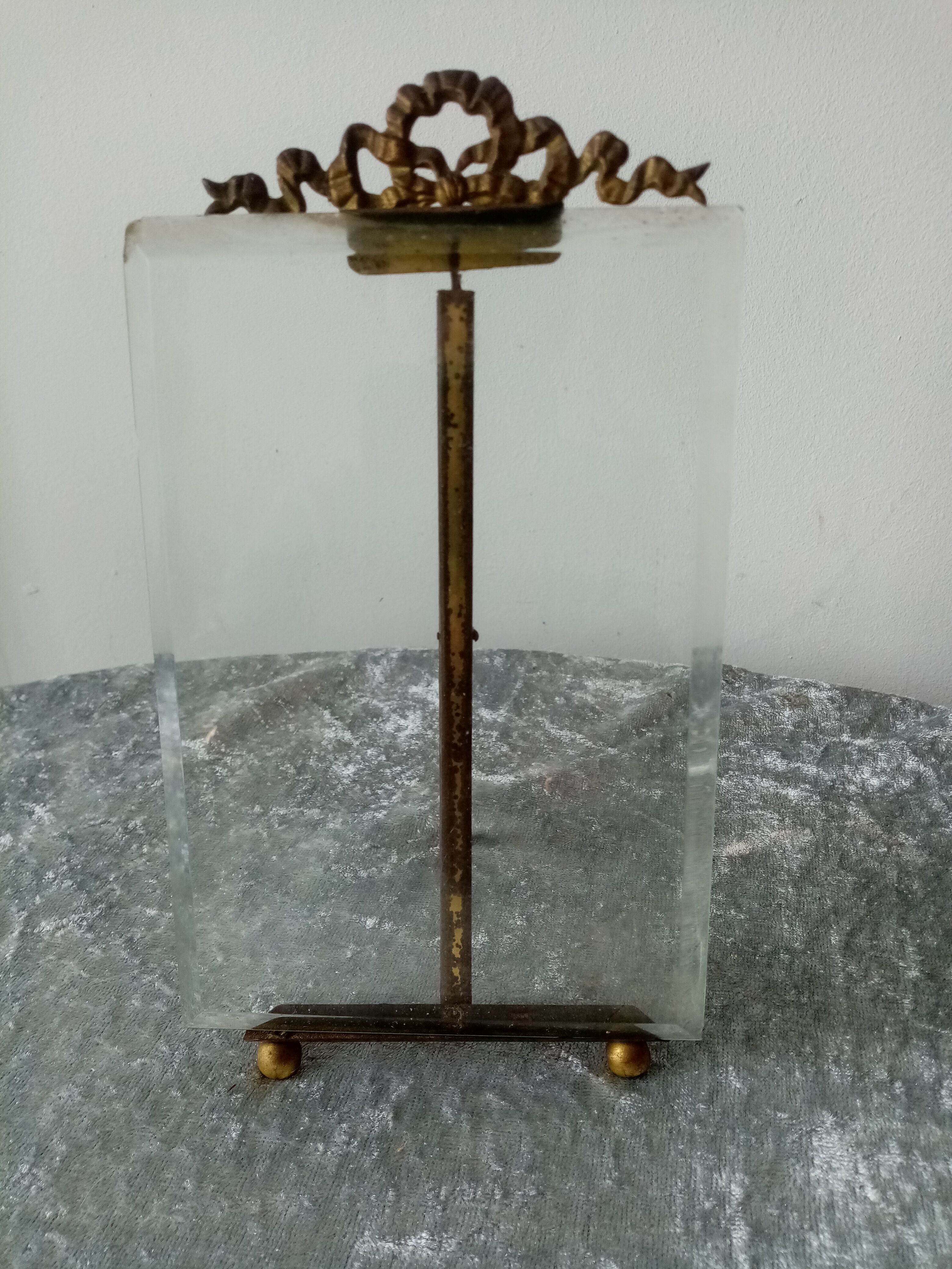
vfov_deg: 67.3
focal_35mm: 26
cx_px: 476
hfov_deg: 53.1
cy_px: 634
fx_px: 953
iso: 104
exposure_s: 1/33.3
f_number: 1.8
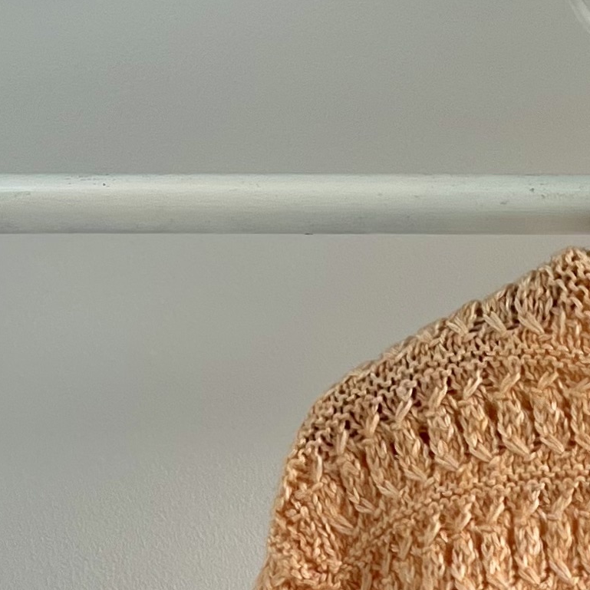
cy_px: 885
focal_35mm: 118
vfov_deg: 13.9
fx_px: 2275
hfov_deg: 14.0
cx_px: 826
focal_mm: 5.7
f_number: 1.5
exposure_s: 1/155
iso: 40
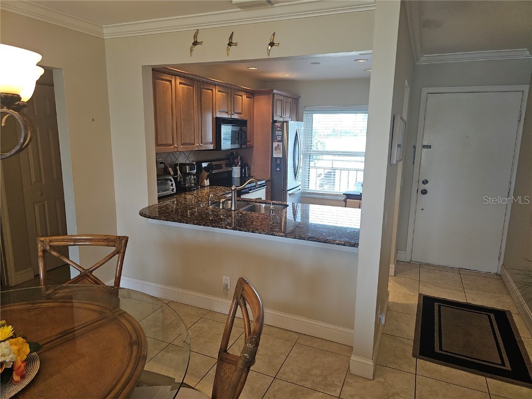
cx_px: 266
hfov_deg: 73.9
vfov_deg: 58.9
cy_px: 200
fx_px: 353
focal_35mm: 23
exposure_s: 1/60
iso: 64
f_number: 1.7
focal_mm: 6.3
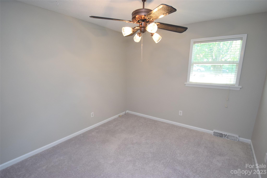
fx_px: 128
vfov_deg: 69.7
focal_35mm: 17
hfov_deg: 92.4
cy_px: 89
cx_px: 134
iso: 900
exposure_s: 1/60
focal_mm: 11.5
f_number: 3.5
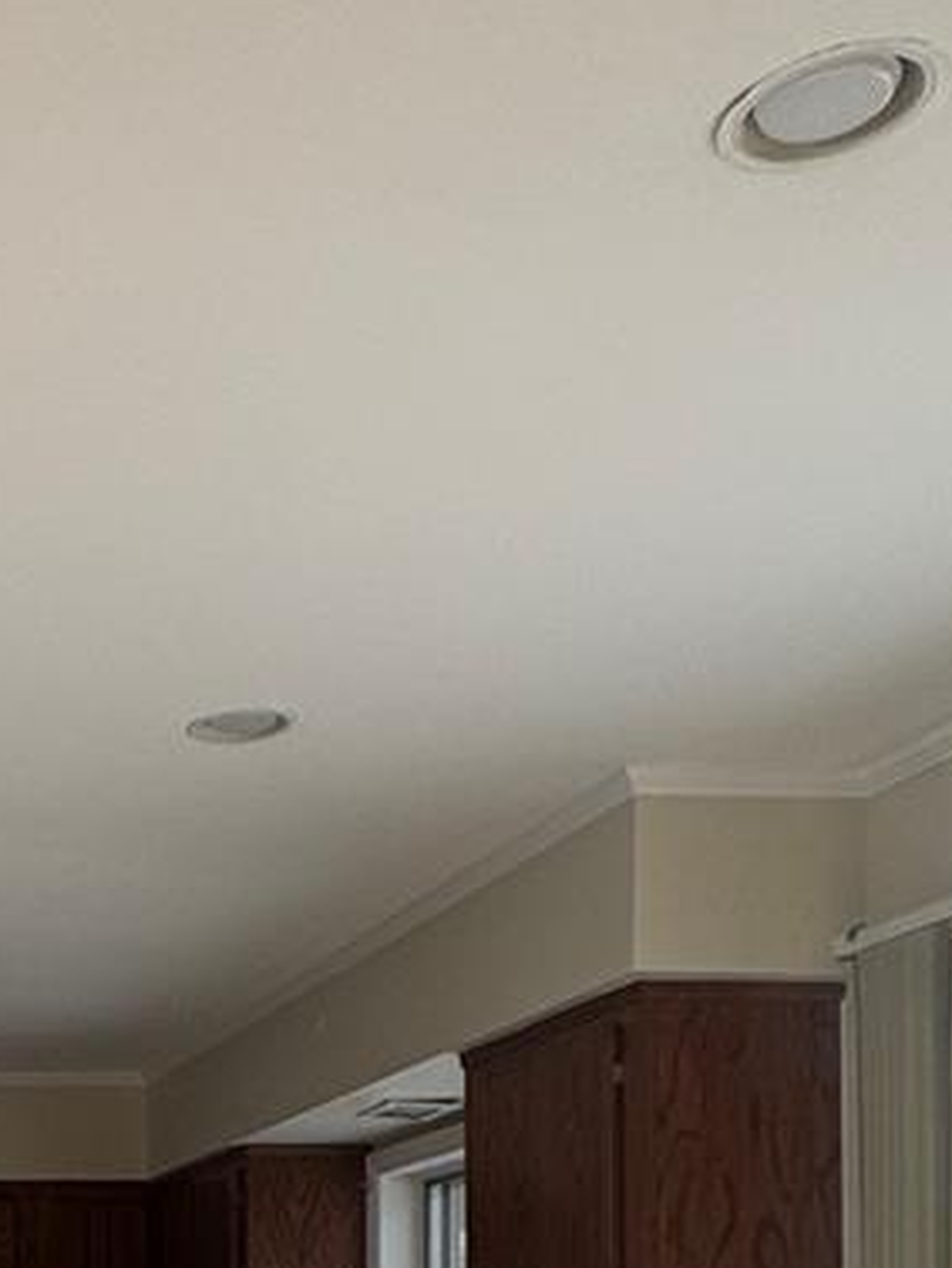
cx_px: -451
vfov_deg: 30.4
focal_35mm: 57
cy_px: 1372
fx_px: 2089
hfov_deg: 21.7
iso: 100
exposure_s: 1/99
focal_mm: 2.22
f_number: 2.2
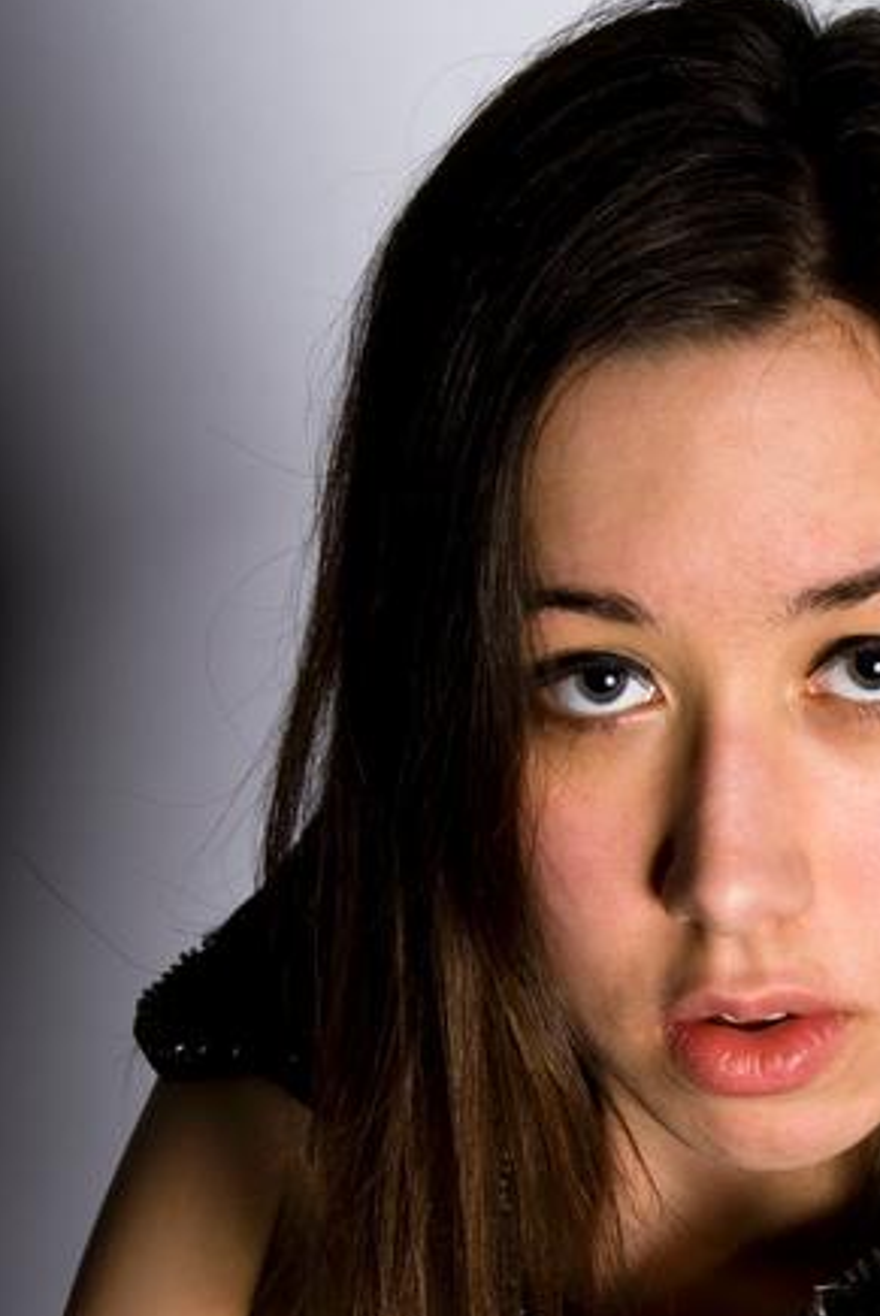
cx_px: 748
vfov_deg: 14.8
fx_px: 5048
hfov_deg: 9.9
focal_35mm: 138
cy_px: 1074
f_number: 14
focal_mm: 50
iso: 100
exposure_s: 1/80
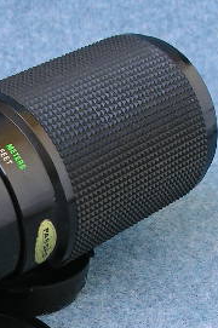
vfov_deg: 22.2
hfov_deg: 14.8
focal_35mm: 91
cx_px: 13
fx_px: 829
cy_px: 251
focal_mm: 7.8
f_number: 2.8
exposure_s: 1/45
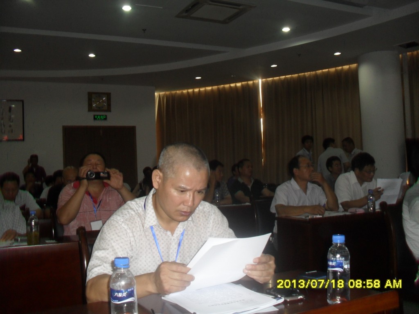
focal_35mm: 35
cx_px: 210
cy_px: 157
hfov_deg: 52.6
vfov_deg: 40.7
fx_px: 424
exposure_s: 1/45
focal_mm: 6.3
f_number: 3.2
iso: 200
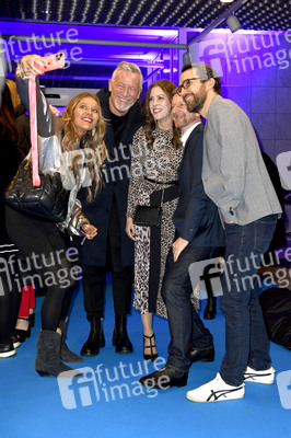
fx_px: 559
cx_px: 146
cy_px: 219
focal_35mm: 46
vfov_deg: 42.8
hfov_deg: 29.2
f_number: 5
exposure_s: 1/125
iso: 1000
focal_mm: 46
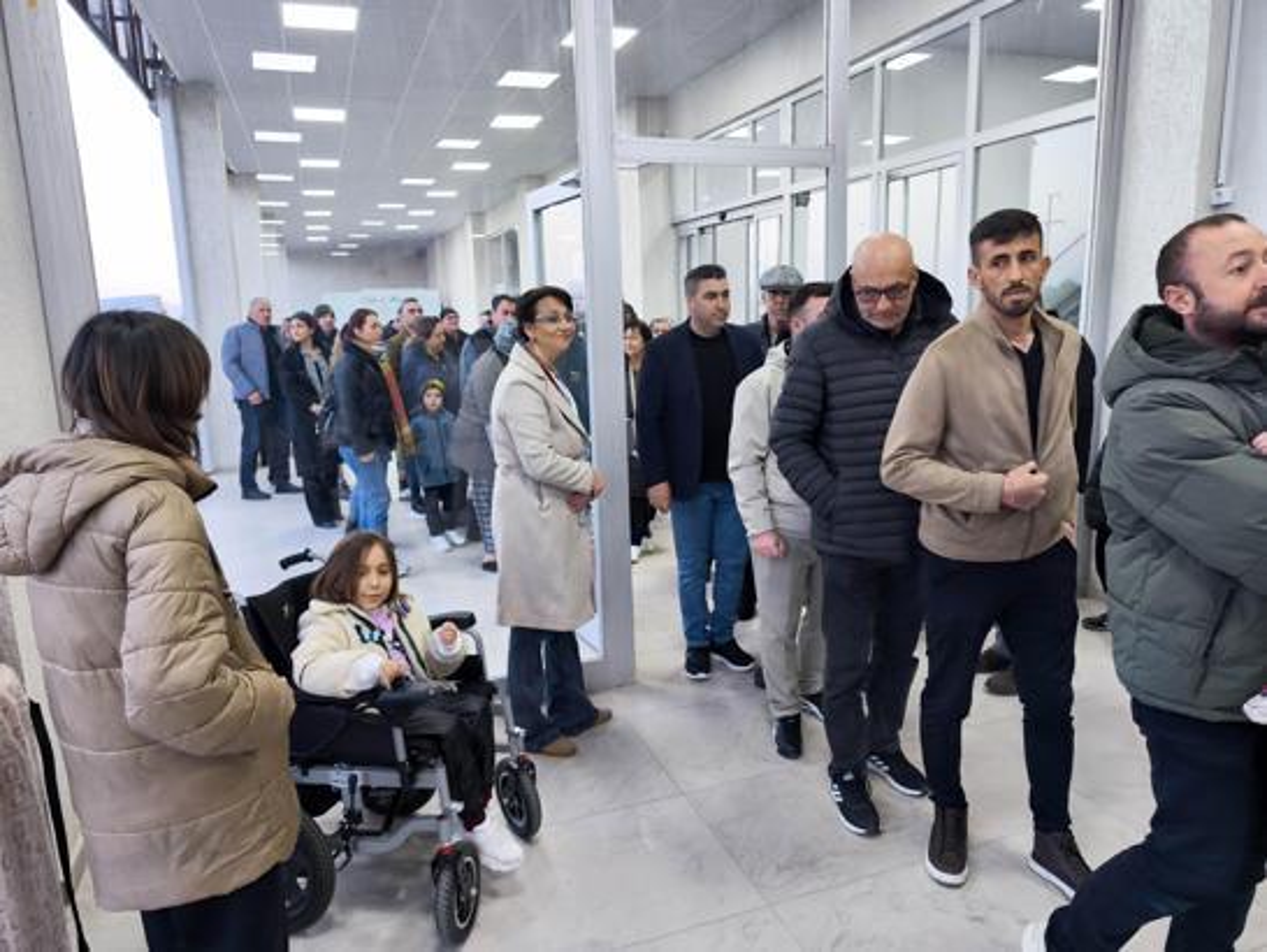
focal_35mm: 23
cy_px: 476
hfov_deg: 73.9
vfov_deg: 58.9
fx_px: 842
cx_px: 634
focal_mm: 6.57
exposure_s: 1/120
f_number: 1.6
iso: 160
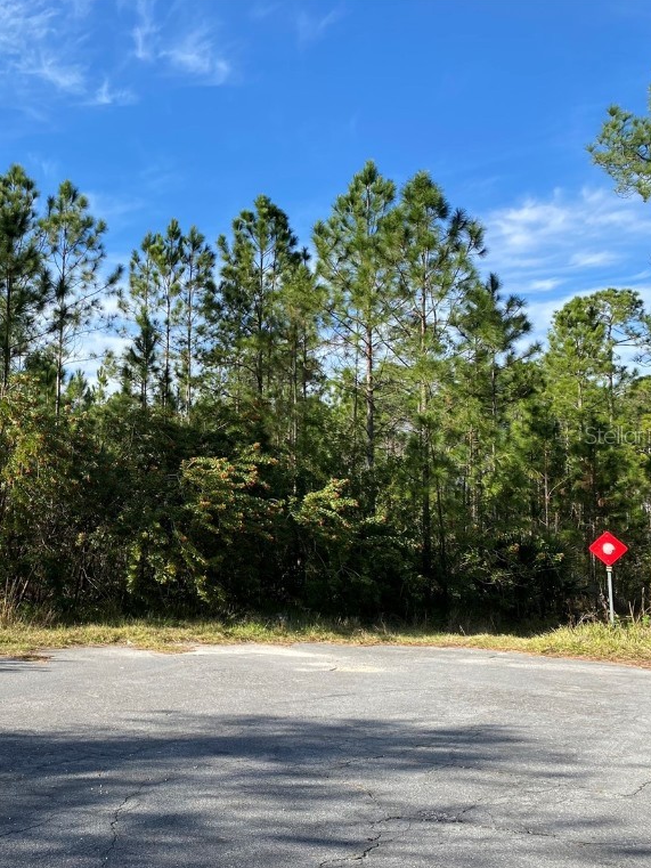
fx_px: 877
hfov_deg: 38.8
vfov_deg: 52.6
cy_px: 435
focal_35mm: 35
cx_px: 108
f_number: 1.8
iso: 32
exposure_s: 1/1362
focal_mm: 4.25
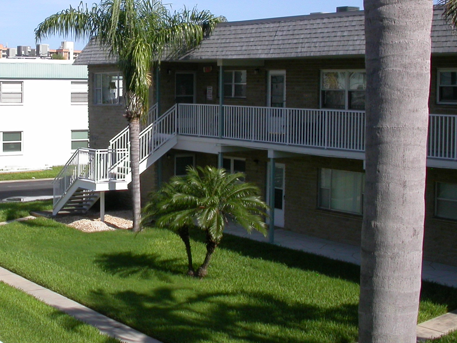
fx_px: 832
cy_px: 121
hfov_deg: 30.1
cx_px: 97
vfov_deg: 23.2
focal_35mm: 63
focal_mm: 7.85
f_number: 7.5
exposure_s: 1/388
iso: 100
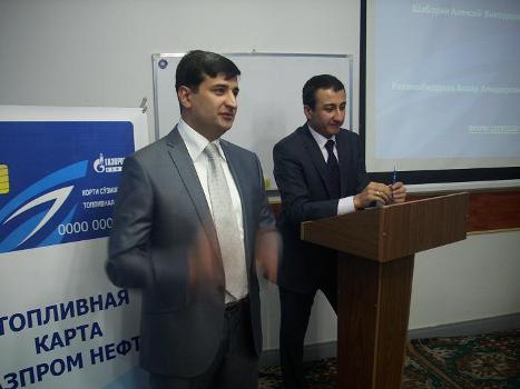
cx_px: 260
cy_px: 194
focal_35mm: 31
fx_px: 466
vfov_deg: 45.4
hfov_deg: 58.4
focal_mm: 6.2
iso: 50
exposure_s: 1/12
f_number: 2.8
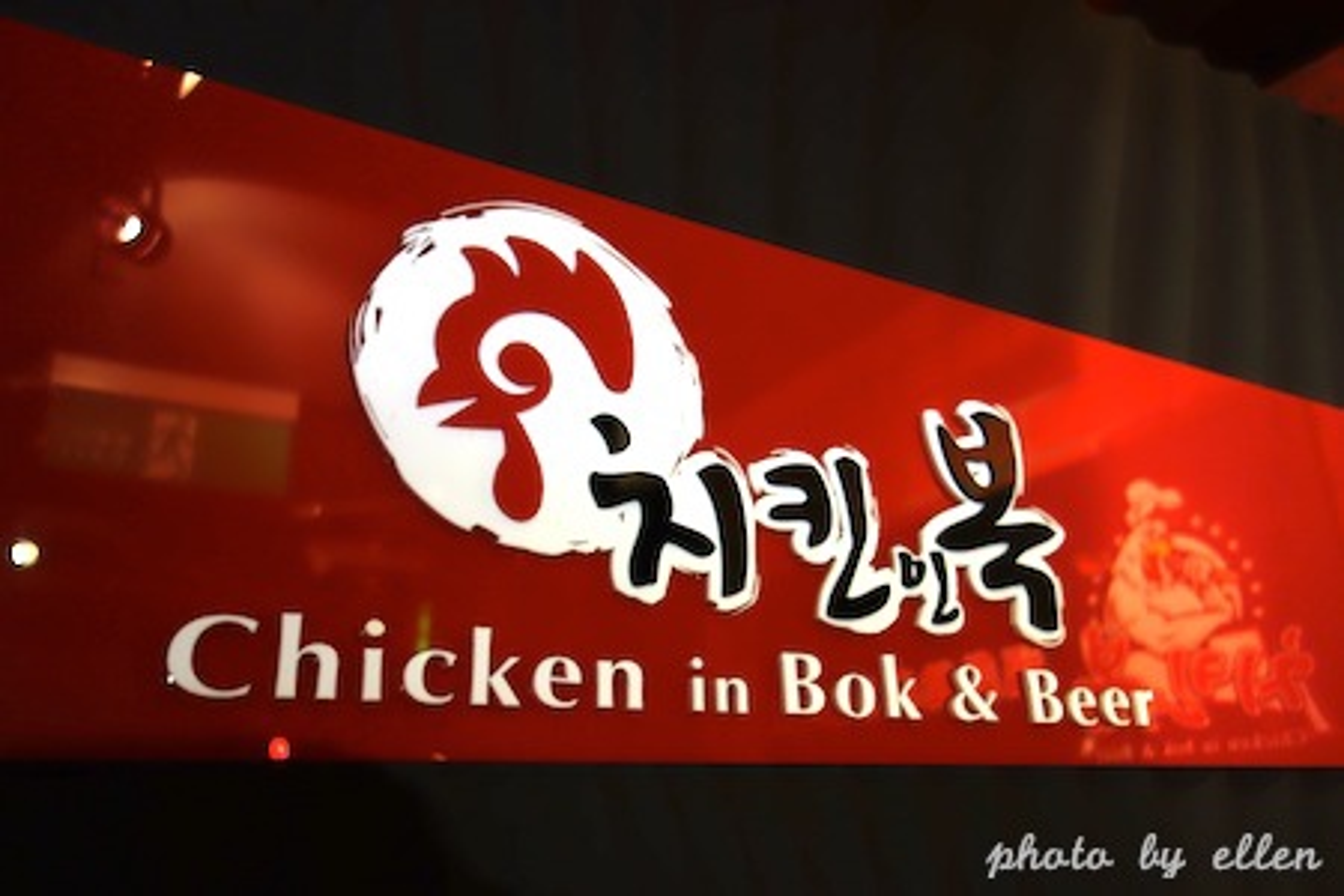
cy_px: 448
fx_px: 1045
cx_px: 672
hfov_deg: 65.5
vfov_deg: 46.4
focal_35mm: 28
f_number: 1.8
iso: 800
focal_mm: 10.4
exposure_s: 1/40
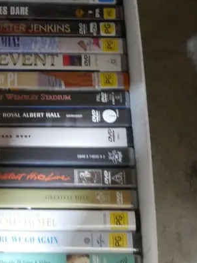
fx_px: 788
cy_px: 68
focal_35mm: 104
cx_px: -24
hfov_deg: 13.9
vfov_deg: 18.8
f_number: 11
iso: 3200
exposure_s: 1/8
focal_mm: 20
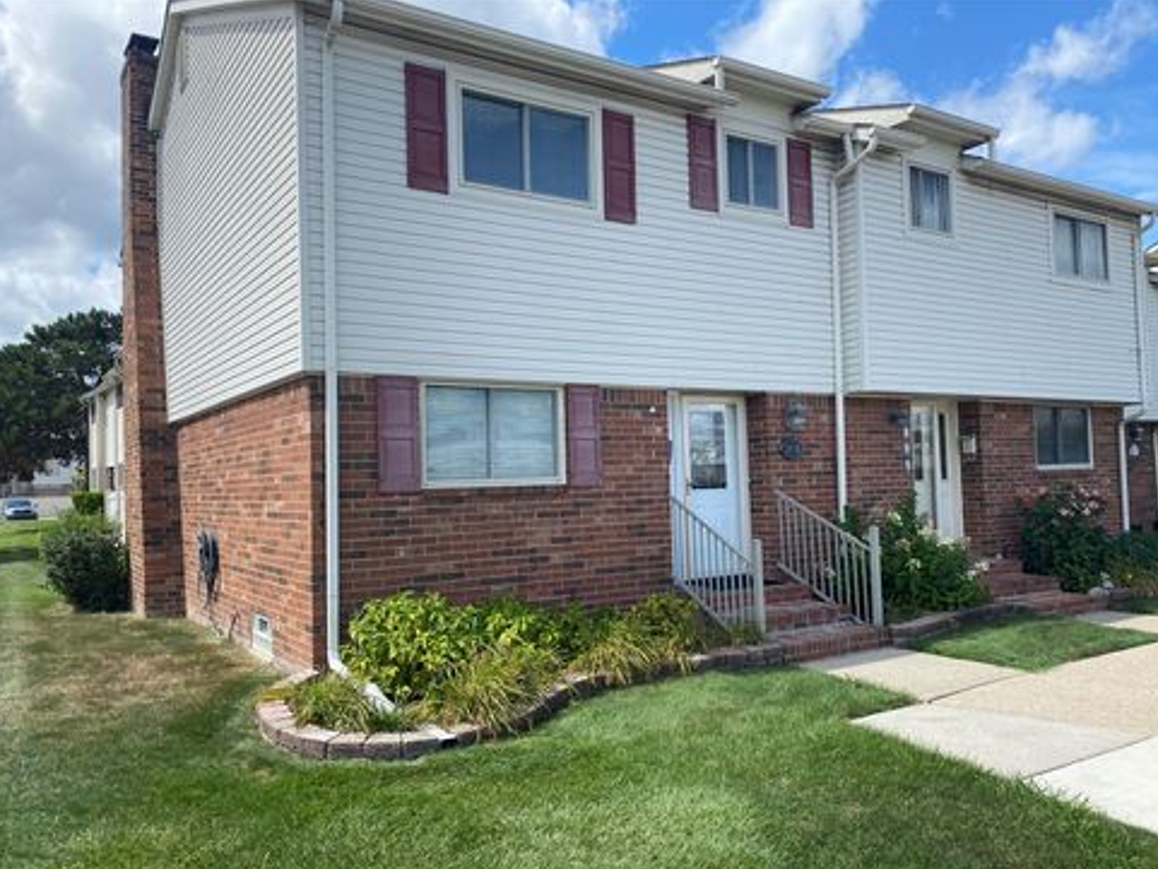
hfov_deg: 65.3
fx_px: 903
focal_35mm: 27
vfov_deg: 51.4
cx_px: 575
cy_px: 449
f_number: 1.8
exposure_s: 1/1808
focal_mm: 4.25
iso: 32
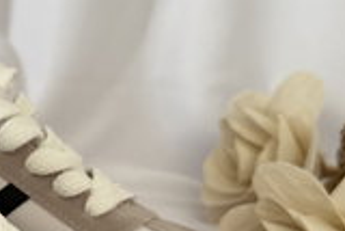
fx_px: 796
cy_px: 241
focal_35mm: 83
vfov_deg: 16.1
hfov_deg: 22.5
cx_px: -73
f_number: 1.78
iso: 100
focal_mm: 6.76
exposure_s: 1/121
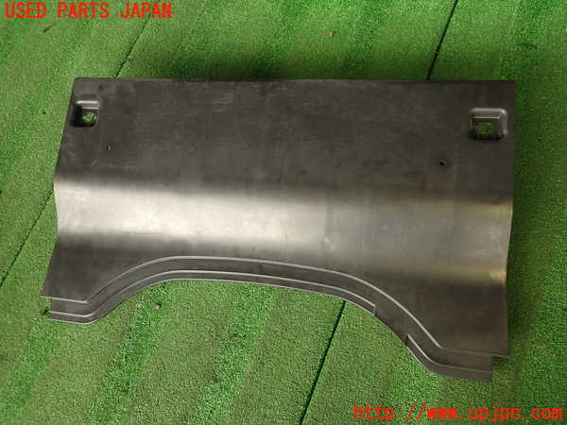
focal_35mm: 25
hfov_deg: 69.4
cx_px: 284
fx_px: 409
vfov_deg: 54.9
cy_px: 212
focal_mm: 4.5
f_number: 2
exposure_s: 1/60
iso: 200
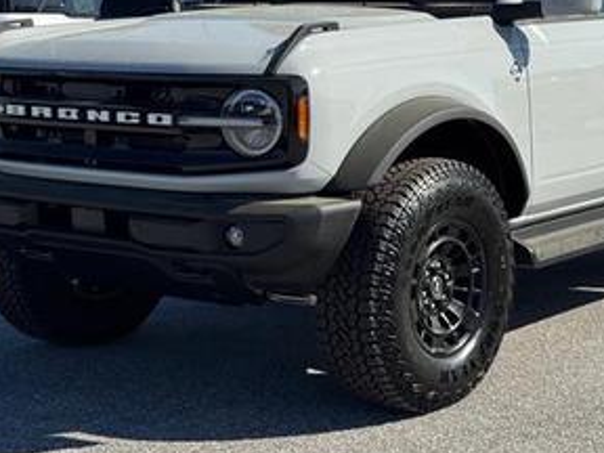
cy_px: 151
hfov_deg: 23.2
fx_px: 1466
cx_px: 375
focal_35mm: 84
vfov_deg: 17.5
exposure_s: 1/4310
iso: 64
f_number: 1.78
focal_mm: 6.76
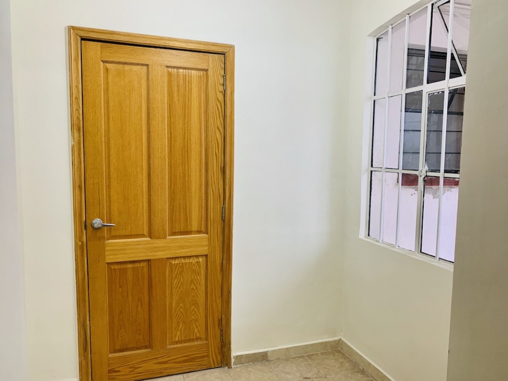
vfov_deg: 53.1
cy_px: 190
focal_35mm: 26
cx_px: 254
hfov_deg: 67.3
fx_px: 382
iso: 80
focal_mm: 4.25
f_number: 1.8
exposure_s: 1/60
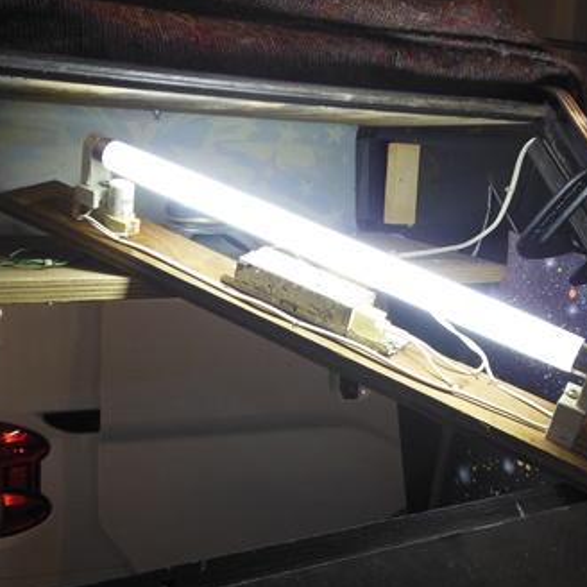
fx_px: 671
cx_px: 385
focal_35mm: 35
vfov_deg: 47.2
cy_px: 295
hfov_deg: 46.6
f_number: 3.3
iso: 200
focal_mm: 5.2
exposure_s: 1/30
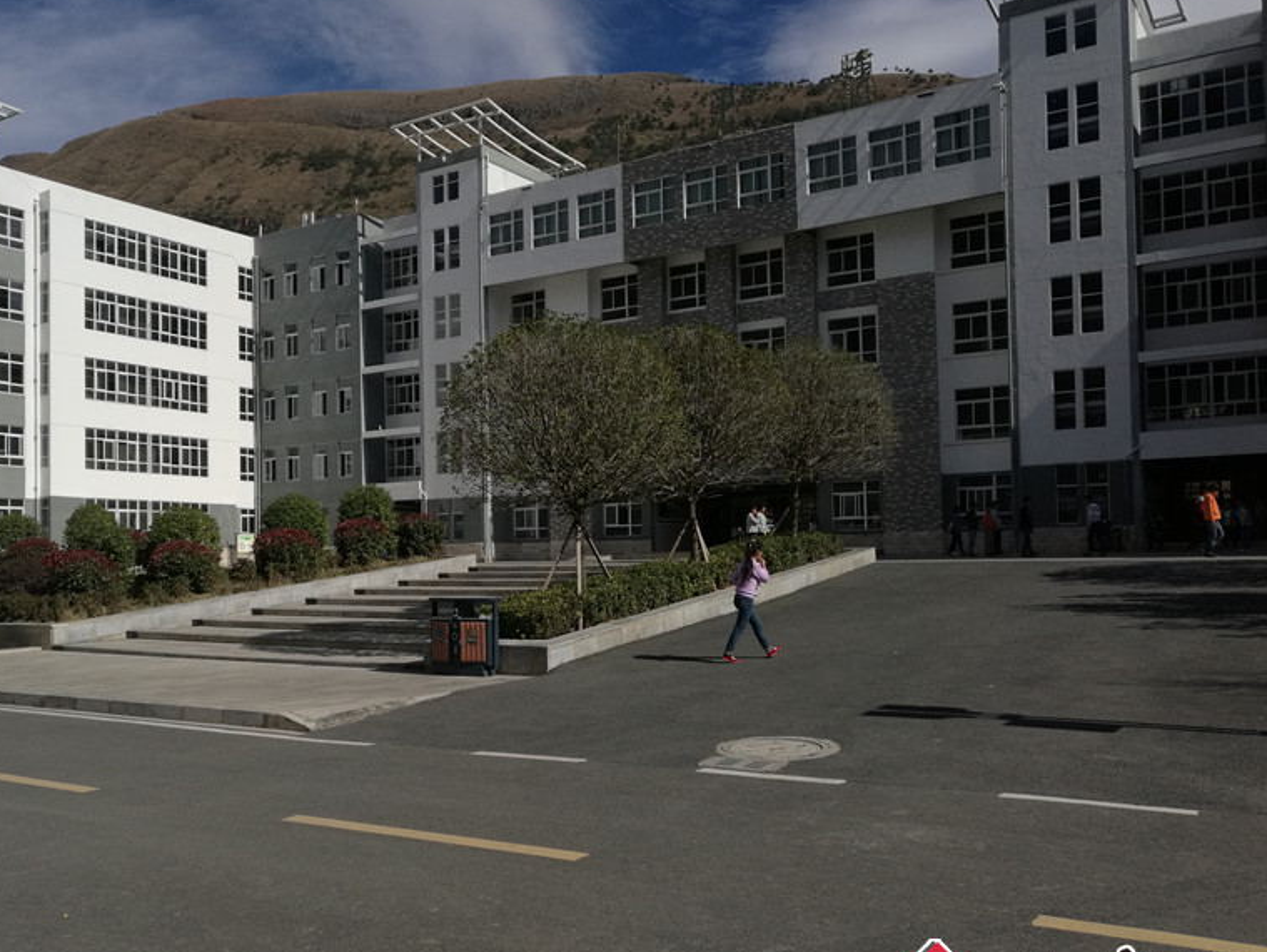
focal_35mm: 32
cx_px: 526
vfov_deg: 44.2
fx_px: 1172
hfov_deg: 56.5
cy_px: 512
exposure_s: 1/2976
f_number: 2
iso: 50
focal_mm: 4.04
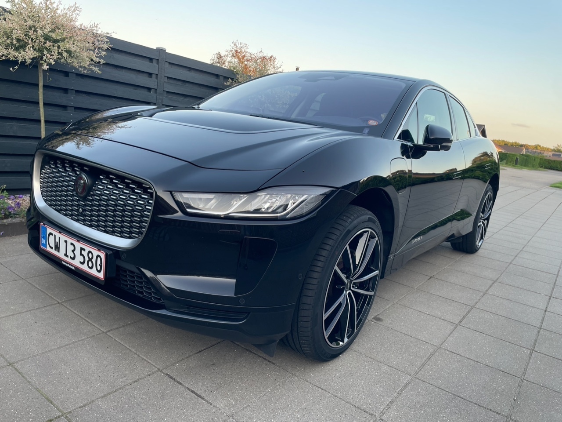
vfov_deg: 53.1
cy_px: 211
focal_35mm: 26
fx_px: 422
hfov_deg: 67.3
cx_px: 281
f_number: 1.6
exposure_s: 1/121
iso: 40
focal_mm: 4.2
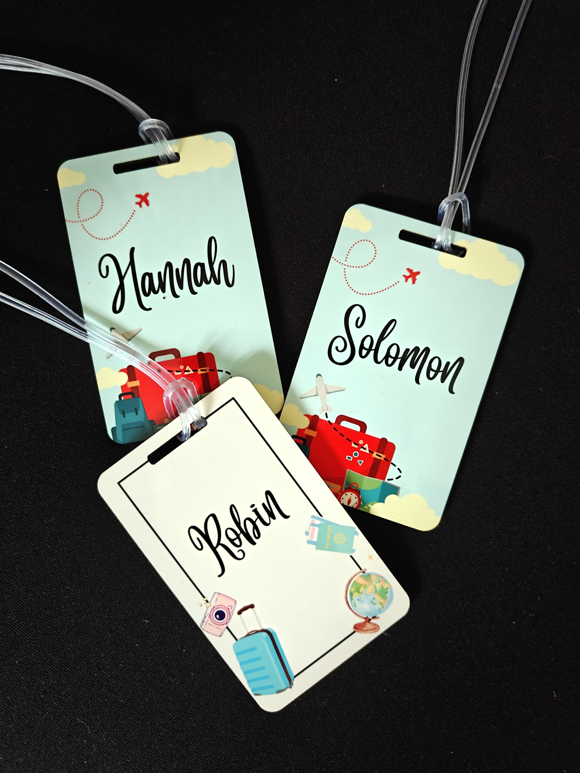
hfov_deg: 56.8
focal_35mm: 24
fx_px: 536
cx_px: 290
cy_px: 386
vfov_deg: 71.6
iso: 2000
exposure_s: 1/33
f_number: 1.8
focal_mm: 5.59
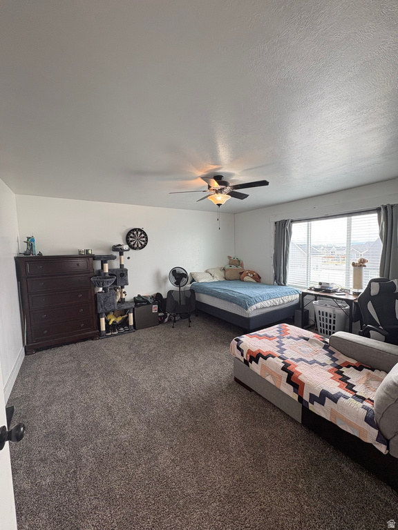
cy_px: 265
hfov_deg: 85.7
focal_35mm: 14
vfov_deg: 102.1
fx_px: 215
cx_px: 199
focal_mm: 2.22
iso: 125
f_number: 2.2
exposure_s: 1/120
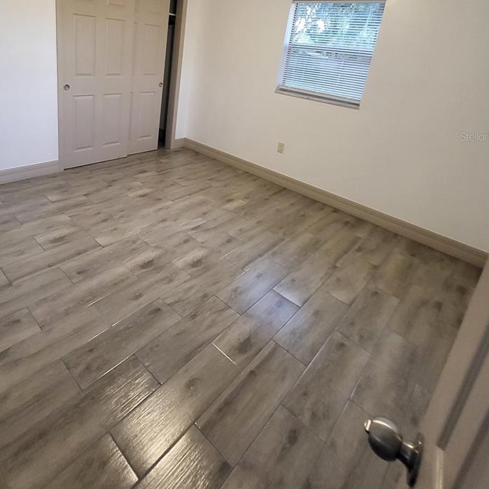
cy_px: 136
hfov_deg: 73.8
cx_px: 191
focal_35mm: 20
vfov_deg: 70.9
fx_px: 320
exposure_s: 1/30
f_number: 2.2
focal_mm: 1.74
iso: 500
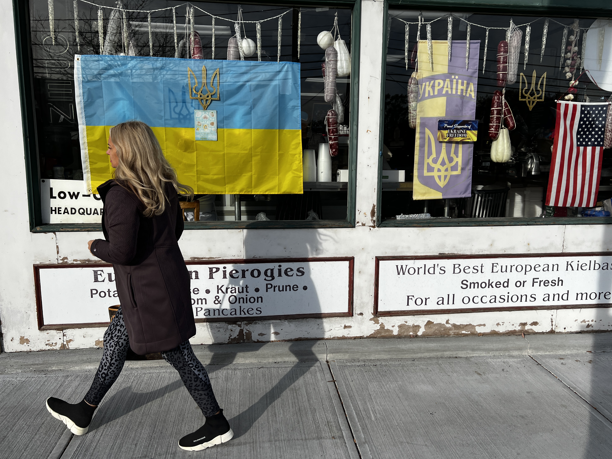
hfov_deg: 65.3
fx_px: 477
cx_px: 313
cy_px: 221
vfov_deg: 51.3
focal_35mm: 27
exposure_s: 1/4831
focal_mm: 5.7
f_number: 1.5
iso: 50
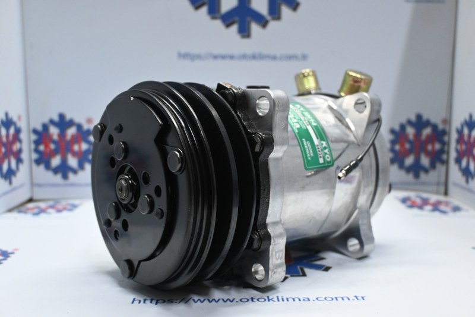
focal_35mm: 38
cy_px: 158
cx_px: 238
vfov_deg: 35.5
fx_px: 495
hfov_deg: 51.3
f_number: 4.2
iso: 1800
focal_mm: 25
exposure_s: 1/125
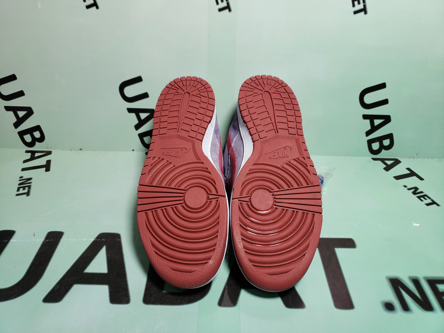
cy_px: 166
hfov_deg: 67.3
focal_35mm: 26
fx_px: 333
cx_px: 222
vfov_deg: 53.1
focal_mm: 4.3
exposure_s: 1/245
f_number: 1.5
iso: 50
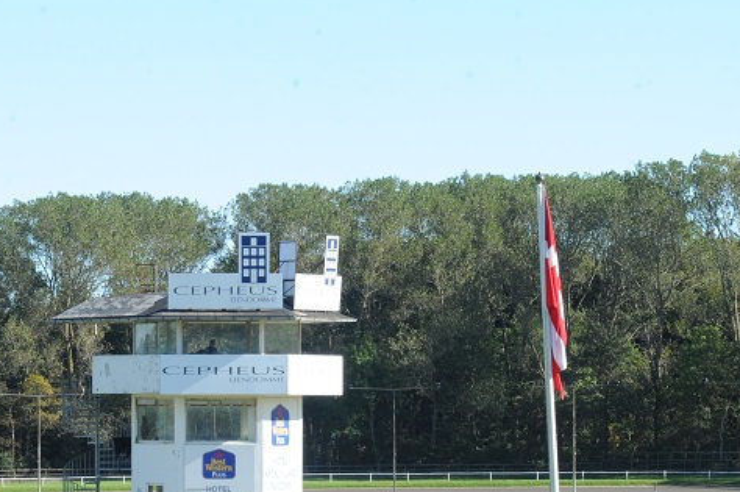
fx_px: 4333
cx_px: 234
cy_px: 485
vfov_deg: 6.5
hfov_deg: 9.8
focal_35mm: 211
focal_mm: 100
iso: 1250
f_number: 16
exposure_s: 1/500
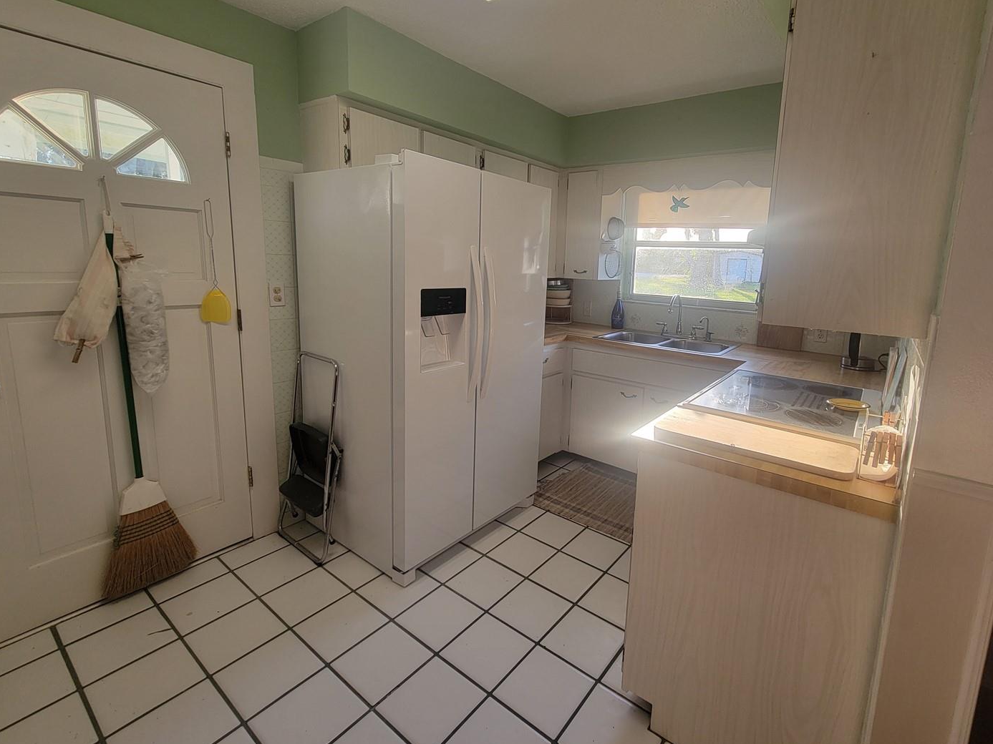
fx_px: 430
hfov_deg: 97.9
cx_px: 546
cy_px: 324
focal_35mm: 15
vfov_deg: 81.3
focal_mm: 2.2
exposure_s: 1/60
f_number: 2.2
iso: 64
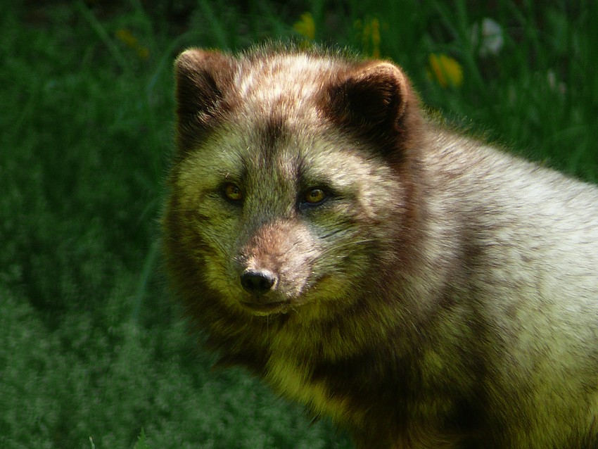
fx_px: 12926
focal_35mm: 748
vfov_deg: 2.0
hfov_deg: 2.7
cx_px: 299
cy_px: 224
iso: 100
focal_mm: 88.8
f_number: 3.7
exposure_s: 1/100
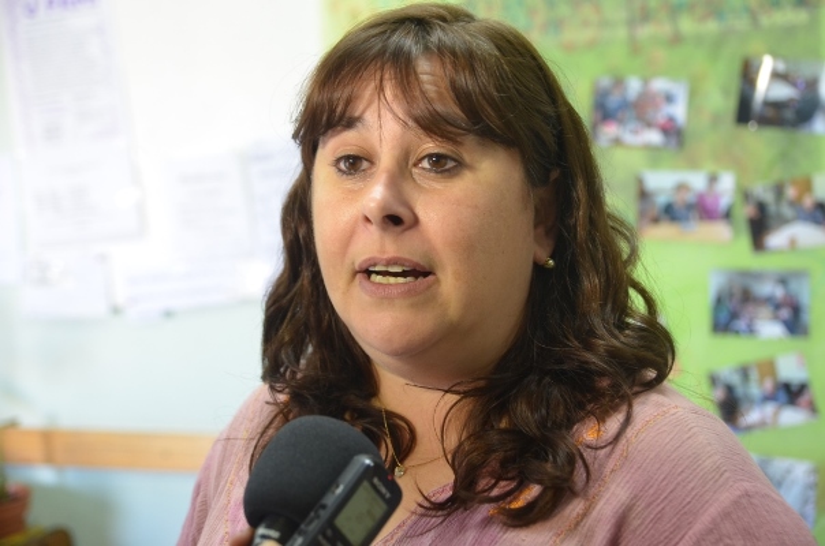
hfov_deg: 33.5
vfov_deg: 22.5
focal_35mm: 60
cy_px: 273
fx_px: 1372
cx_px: 412
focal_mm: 40
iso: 800
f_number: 4.5
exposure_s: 1/80
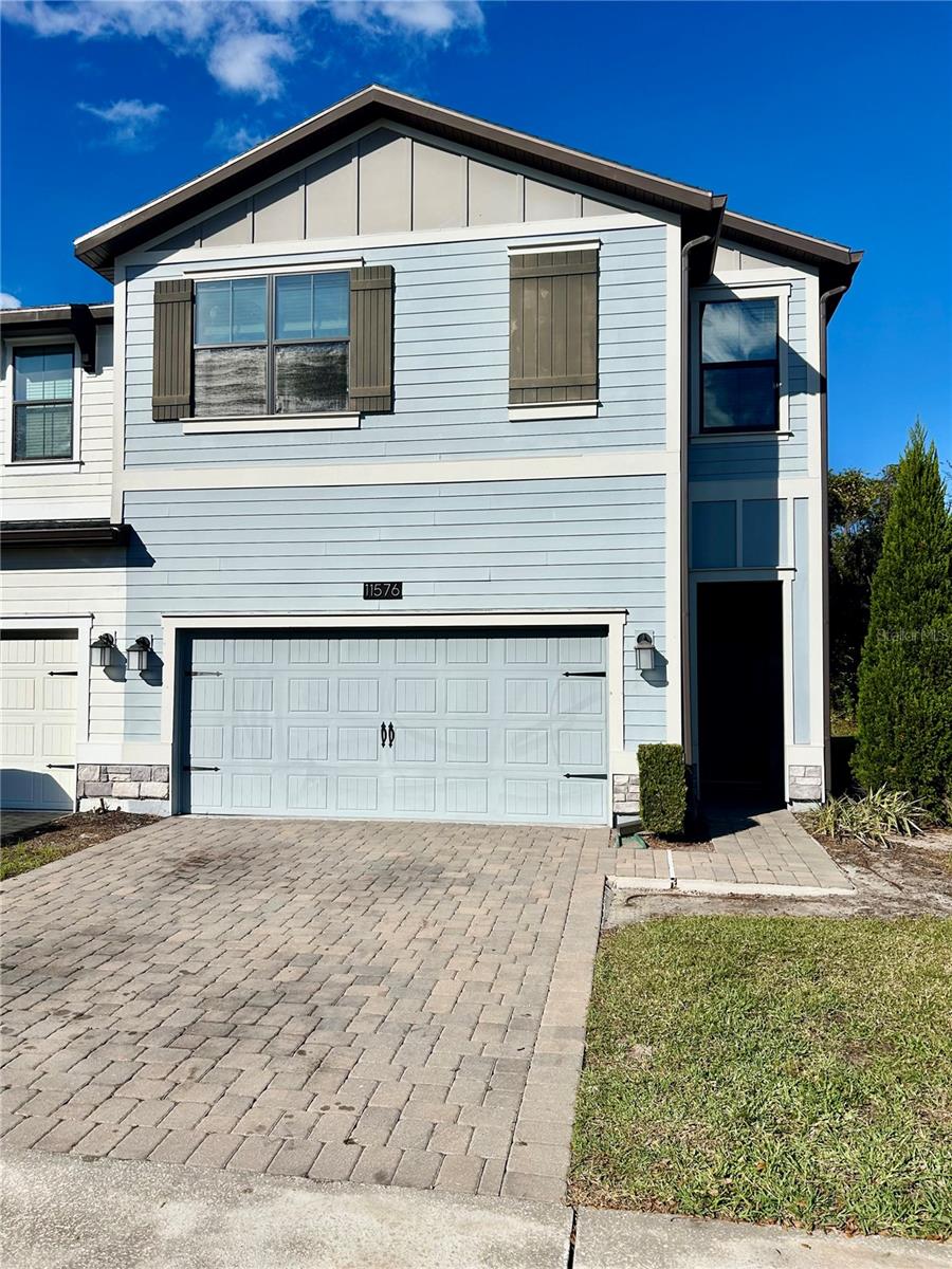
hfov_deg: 53.1
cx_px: 476
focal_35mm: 26
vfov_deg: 67.3
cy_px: 634
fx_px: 953
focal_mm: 5.7
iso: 50
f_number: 1.5
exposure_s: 1/10309
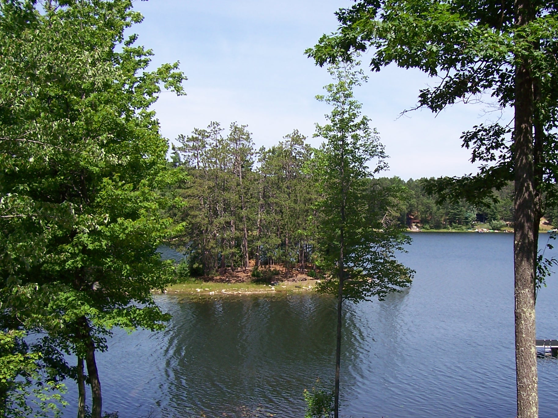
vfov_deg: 33.5
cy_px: 241
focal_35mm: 43
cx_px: 337
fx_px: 693
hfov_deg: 43.6
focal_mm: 5.6
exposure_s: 1/350
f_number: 5.6
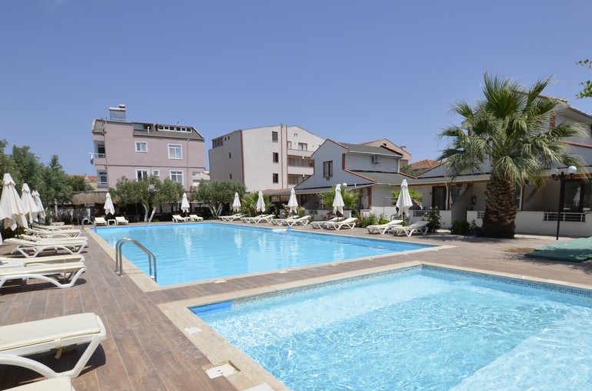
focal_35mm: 20
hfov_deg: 84.1
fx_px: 328
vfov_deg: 60.7
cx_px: 308
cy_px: 249
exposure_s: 1/350
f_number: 9.5
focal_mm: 10
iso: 100
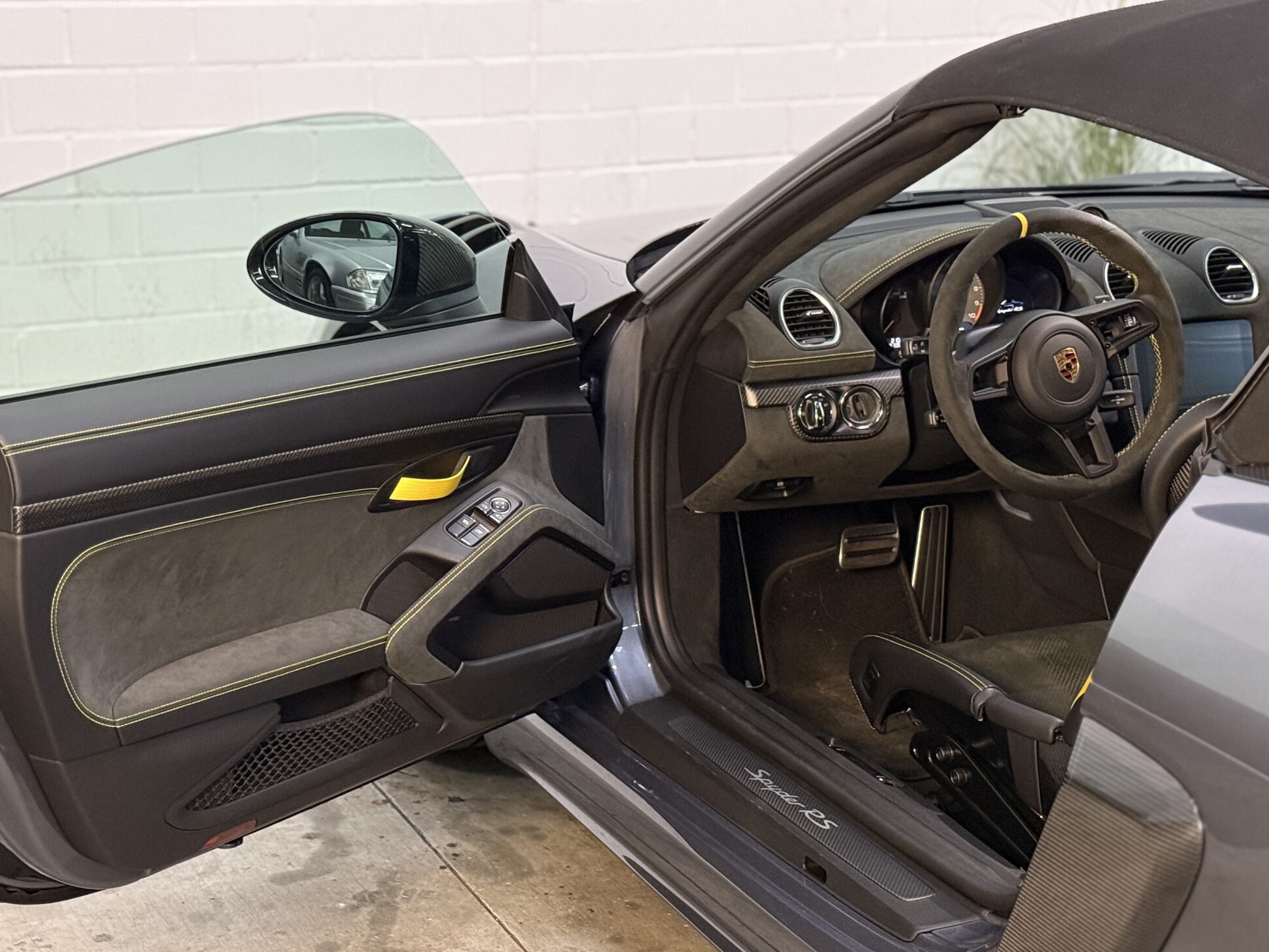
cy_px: 530
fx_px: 2310
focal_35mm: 63
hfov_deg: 30.7
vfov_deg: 23.3
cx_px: 548
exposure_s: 1/33
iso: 500
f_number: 1.78
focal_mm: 6.76
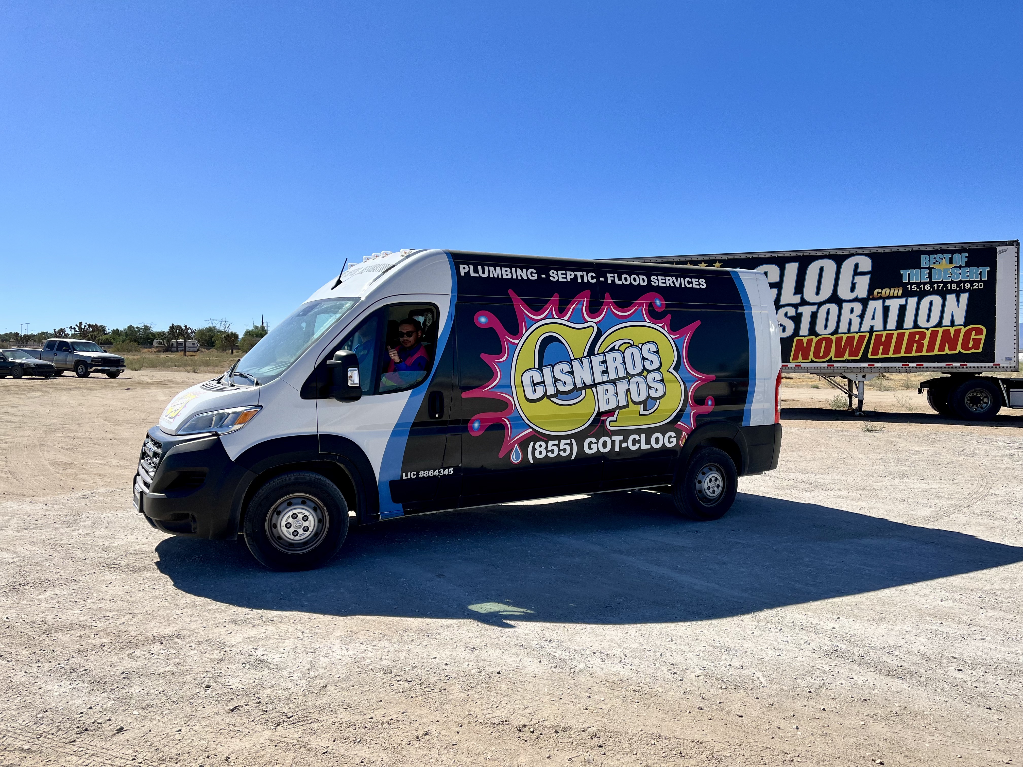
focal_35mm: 26
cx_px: 512
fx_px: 768
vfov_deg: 53.1
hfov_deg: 67.3
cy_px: 384
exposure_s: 1/4854
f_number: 1.6
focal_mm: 5.1
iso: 50
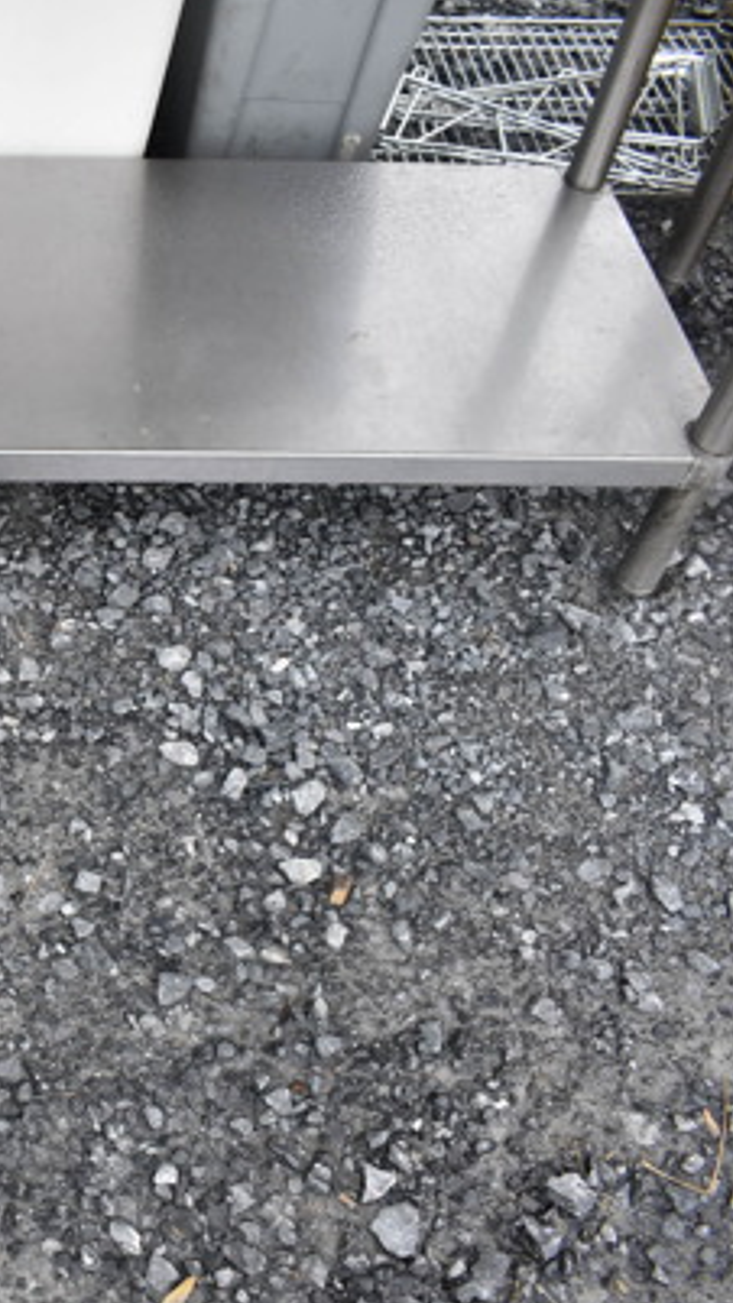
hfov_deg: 24.7
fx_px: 1486
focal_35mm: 43
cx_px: -175
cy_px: 645
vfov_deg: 47.4
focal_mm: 18
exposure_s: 1/200
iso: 200
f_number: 6.3
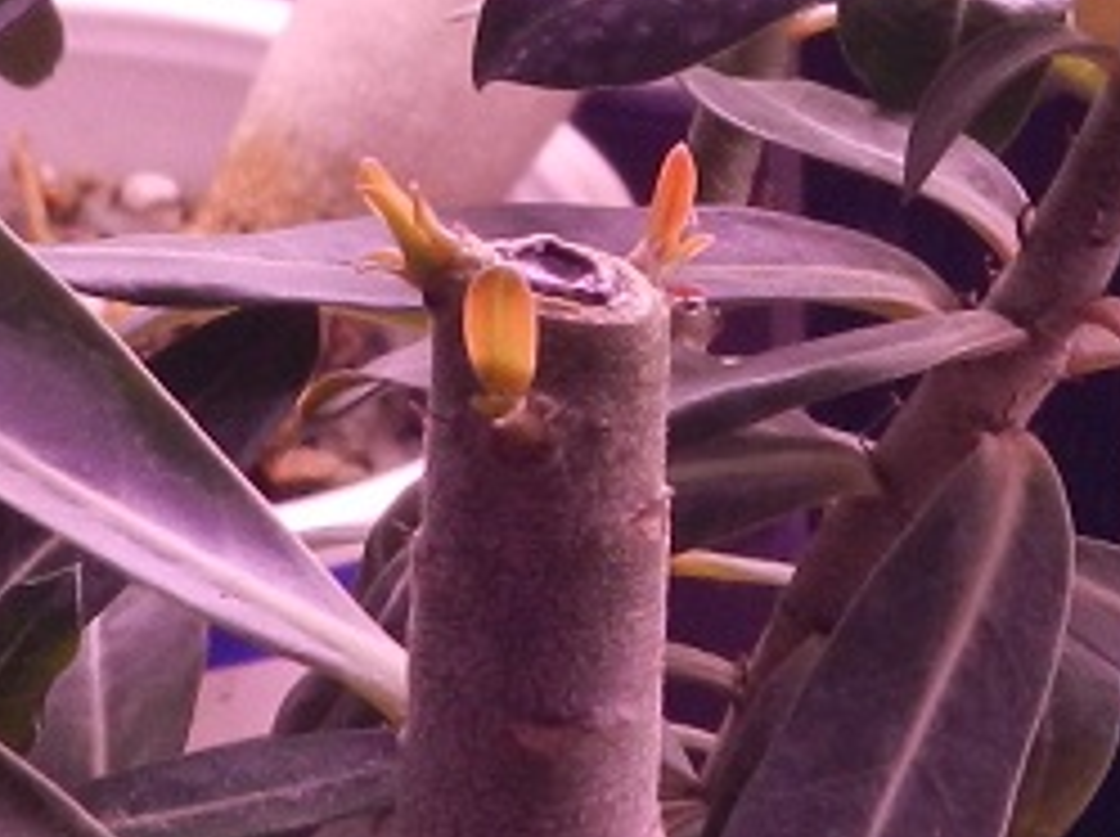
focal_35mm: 74
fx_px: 2391
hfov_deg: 26.3
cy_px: 288
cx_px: 639
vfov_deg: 19.8
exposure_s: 1/30
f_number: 4.2
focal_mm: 8.1
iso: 250
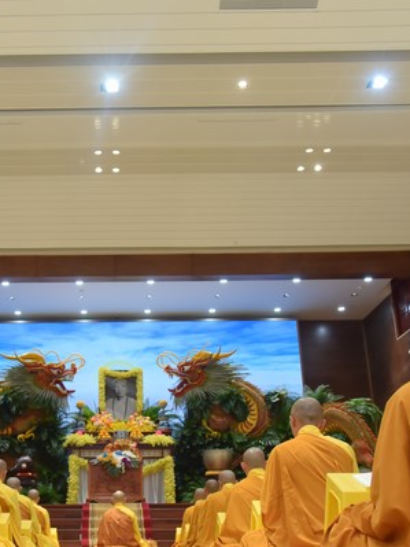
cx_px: 106
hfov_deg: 30.4
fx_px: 743
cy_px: 276
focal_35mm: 47
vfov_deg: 40.4
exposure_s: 1/125
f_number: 5
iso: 1250
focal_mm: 30
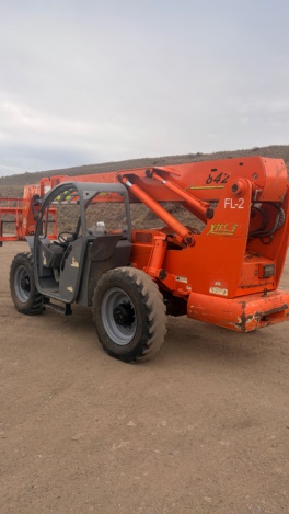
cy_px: 253
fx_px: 395
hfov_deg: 40.1
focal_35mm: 29
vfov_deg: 66.1
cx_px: 125
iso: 50
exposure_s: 1/1484
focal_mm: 5.96
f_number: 1.6
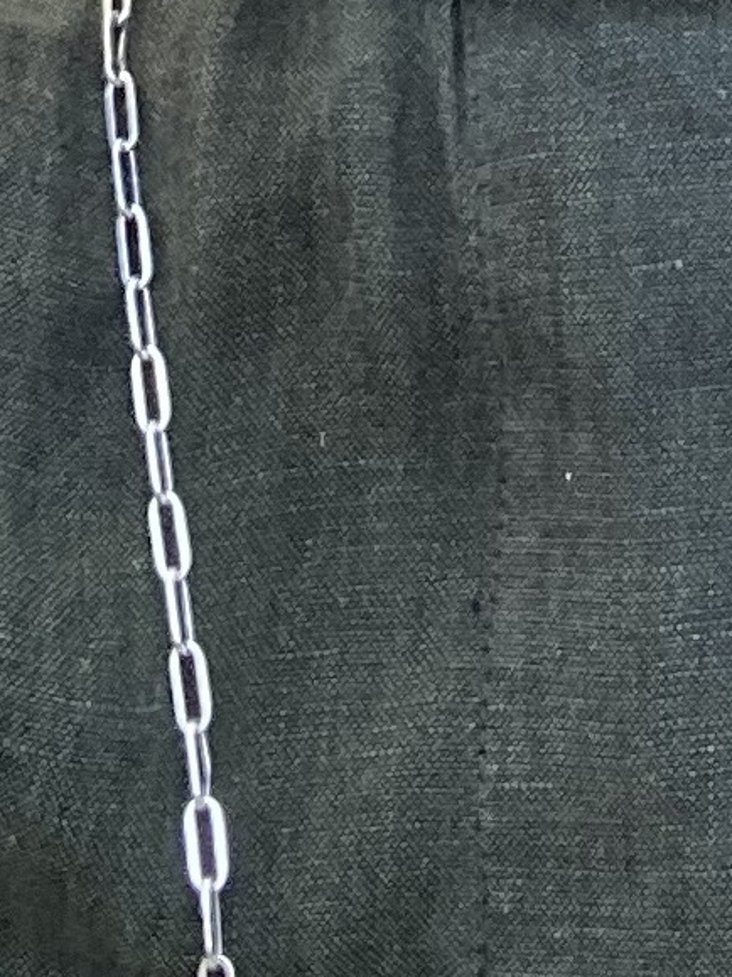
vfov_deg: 10.3
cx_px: 624
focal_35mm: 160
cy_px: -1546
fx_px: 4513
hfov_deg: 9.2
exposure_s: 1/122
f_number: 2.2
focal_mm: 2.71
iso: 64
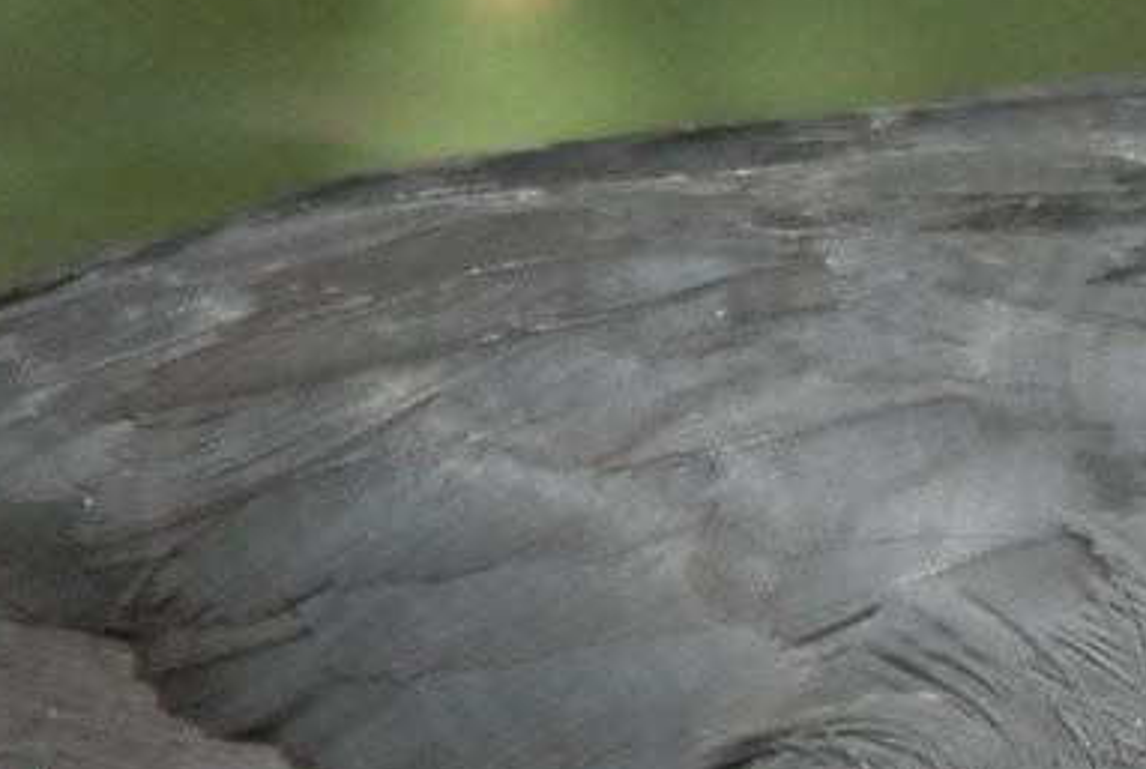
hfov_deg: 0.4
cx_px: 2834
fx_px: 149842
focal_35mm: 4698
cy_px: 226
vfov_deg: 0.3
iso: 400
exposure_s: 1/500
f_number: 8
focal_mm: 500
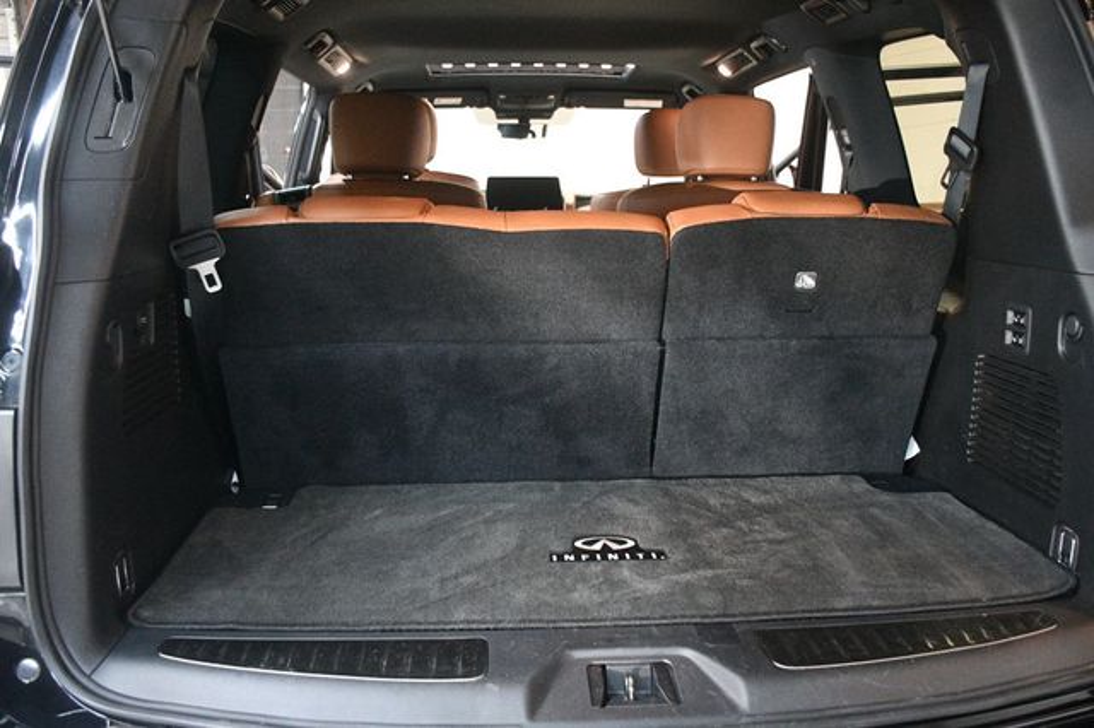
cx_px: 547
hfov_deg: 62.0
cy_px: 364
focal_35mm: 30
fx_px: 911
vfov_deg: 43.6
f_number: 3.5
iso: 5600
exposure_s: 1/60
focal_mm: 20
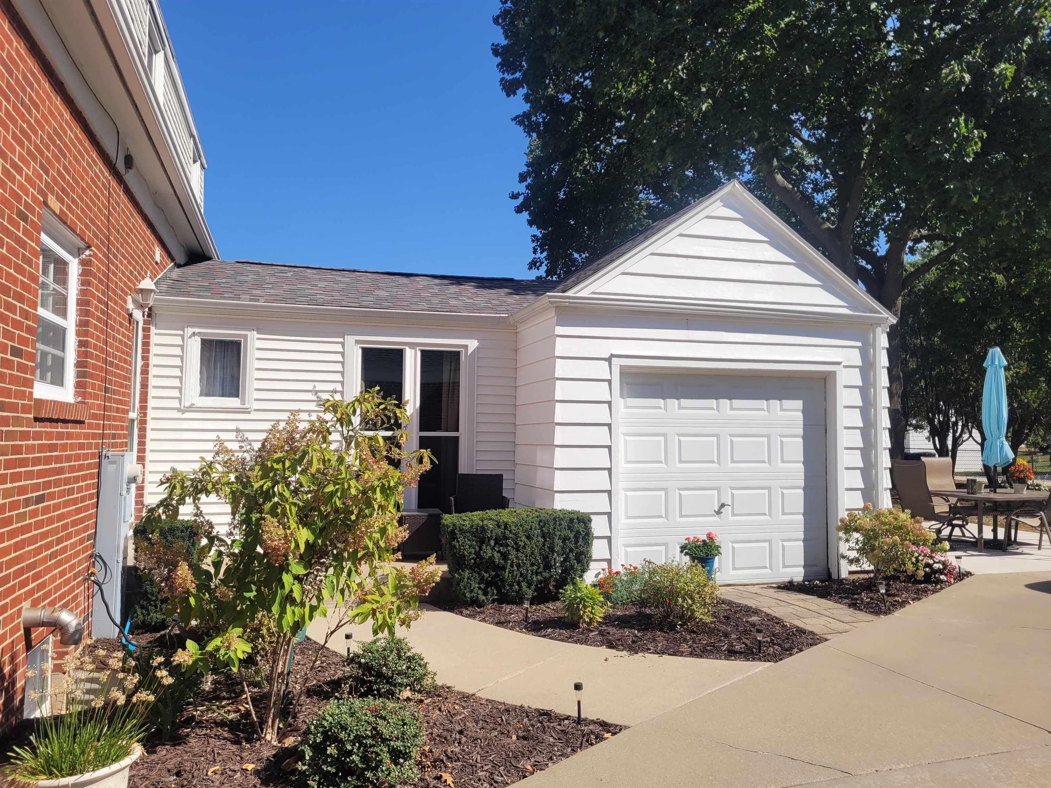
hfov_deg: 67.3
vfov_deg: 53.1
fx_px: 789
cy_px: 394
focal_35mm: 26
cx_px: 526
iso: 40
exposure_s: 1/2607
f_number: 1.8
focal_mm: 5.4
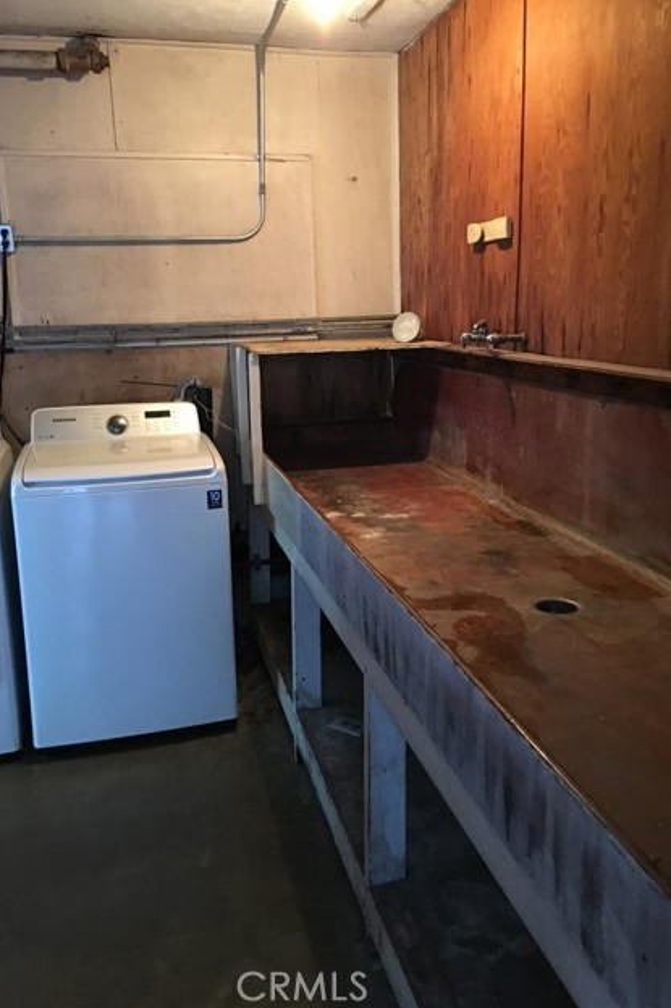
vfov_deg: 60.3
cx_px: 335
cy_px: 492
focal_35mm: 31
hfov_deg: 42.3
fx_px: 867
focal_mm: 4.15
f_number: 2.2
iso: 100
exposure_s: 1/4
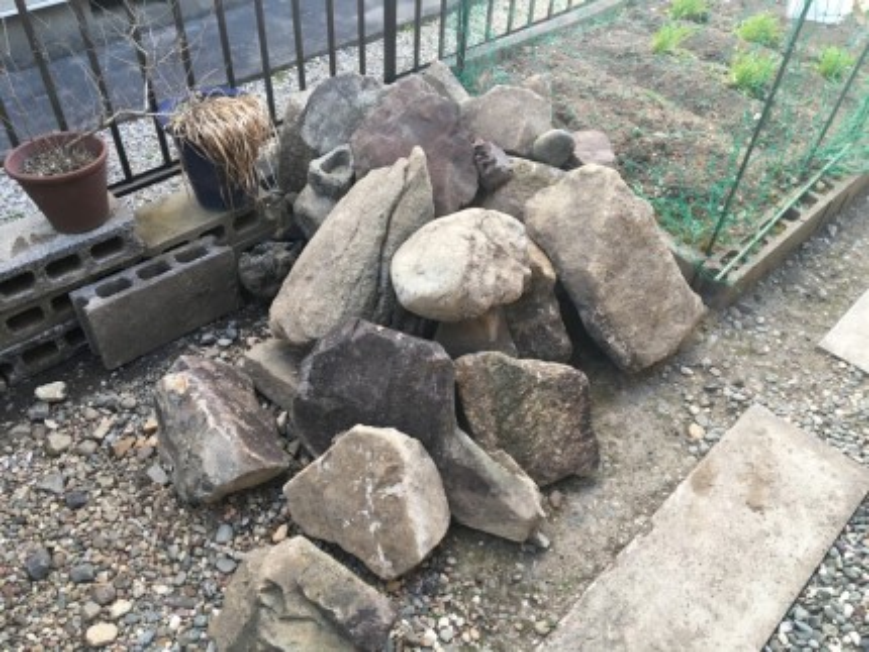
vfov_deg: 48.3
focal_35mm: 29
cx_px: 434
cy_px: 326
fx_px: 728
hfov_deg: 61.6
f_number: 2.2
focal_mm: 4.15
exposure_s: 1/40
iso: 25
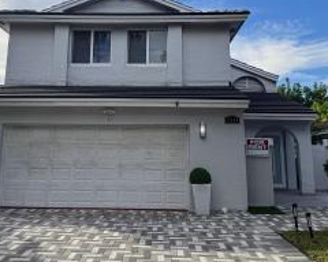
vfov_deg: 37.6
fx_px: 379
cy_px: 79
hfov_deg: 46.8
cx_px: 148
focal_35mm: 39
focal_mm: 6.76
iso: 80
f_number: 1.78
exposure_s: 1/4049
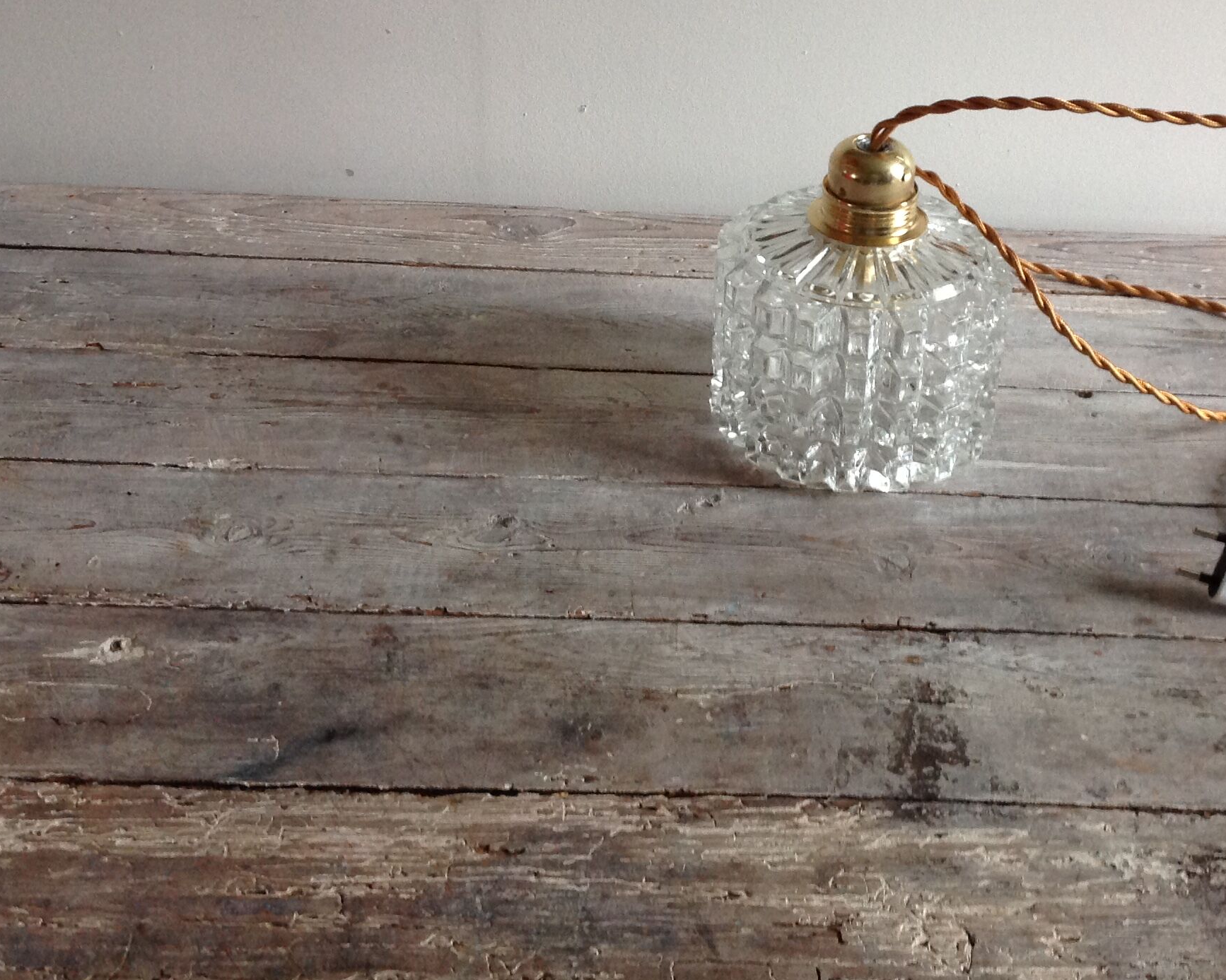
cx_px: 800
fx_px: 1850
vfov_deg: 29.6
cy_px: 377
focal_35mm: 51
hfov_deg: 36.3
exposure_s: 1/15
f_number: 2.4
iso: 160
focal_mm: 4.28
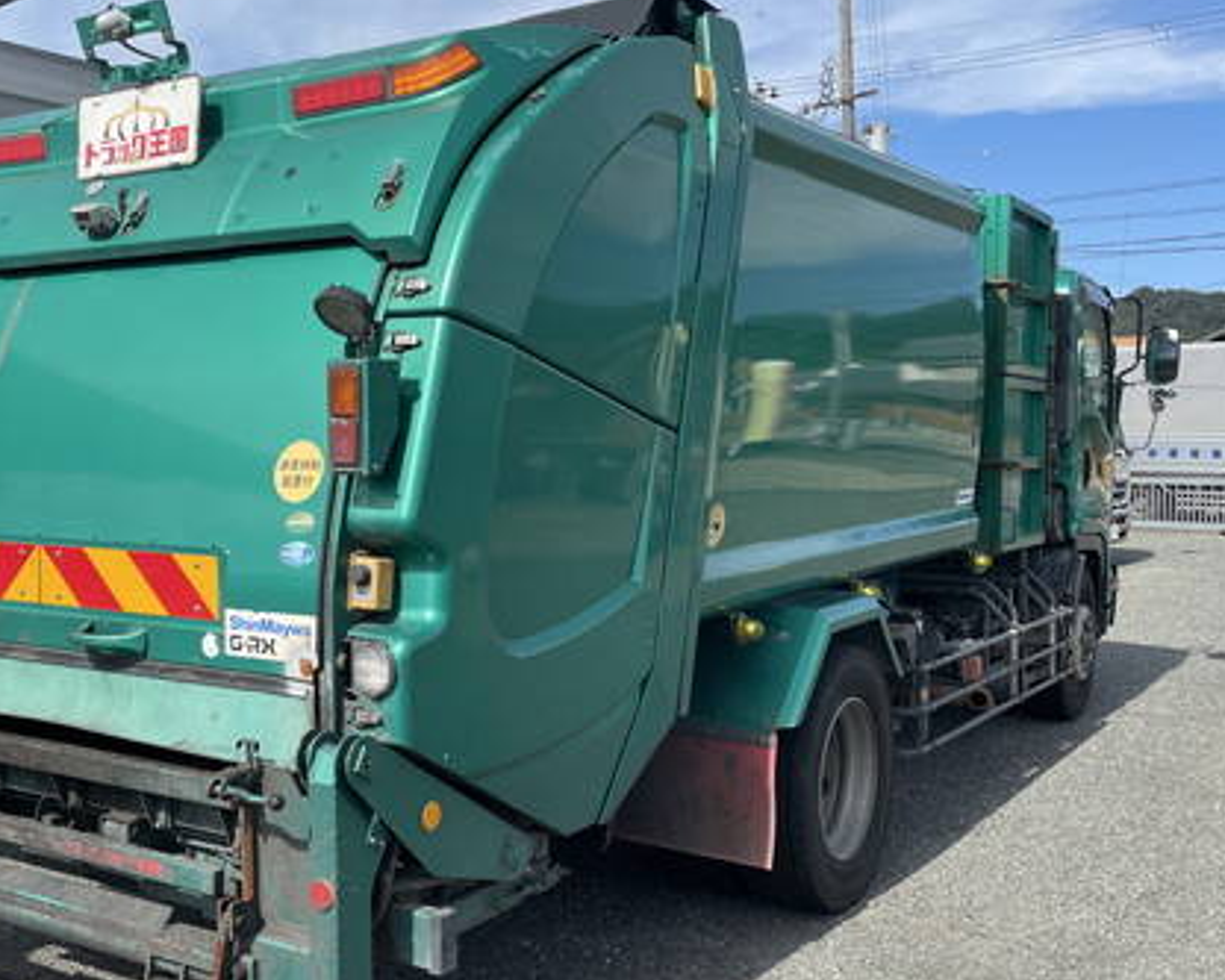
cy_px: 518
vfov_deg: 38.2
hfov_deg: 46.3
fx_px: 1414
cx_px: 442
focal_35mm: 39
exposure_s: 1/2618
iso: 32
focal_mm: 4.2
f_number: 1.6
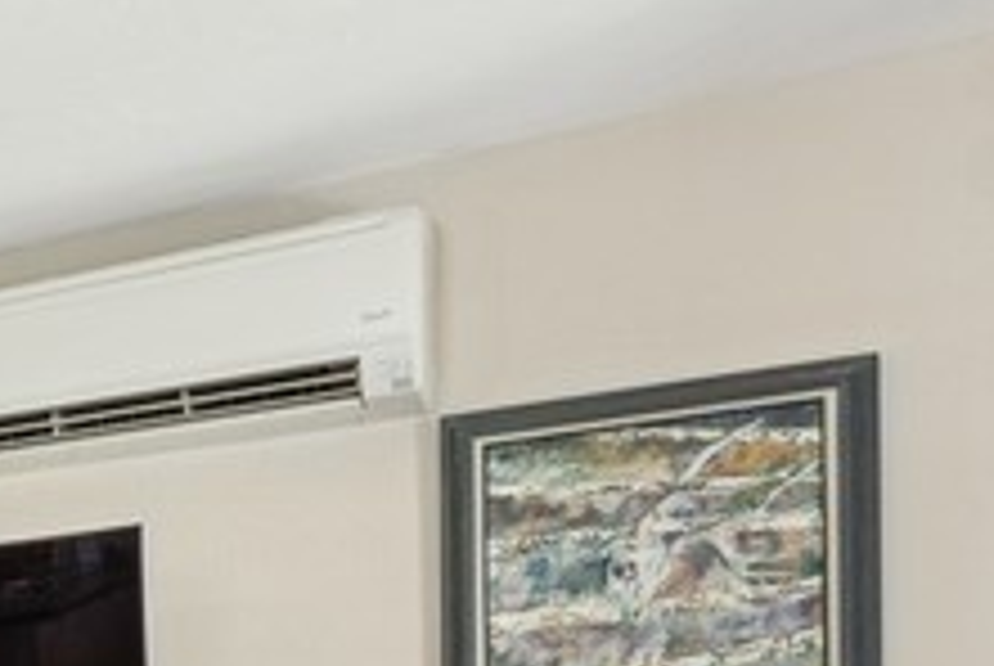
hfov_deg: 20.6
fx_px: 1686
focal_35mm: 61
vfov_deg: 20.5
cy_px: 846
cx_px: -868
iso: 100
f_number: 6.3
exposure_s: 1/6
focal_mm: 10
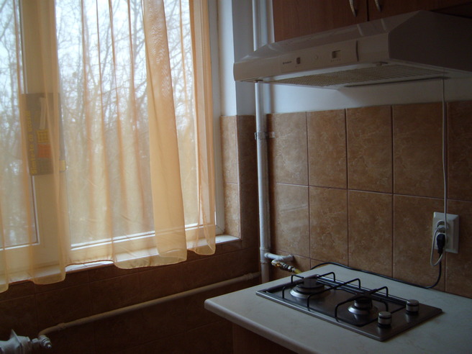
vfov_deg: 40.7
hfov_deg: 52.6
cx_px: 236
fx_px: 477
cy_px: 177
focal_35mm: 35
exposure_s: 1/45
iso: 100
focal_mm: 5.8
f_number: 2.8
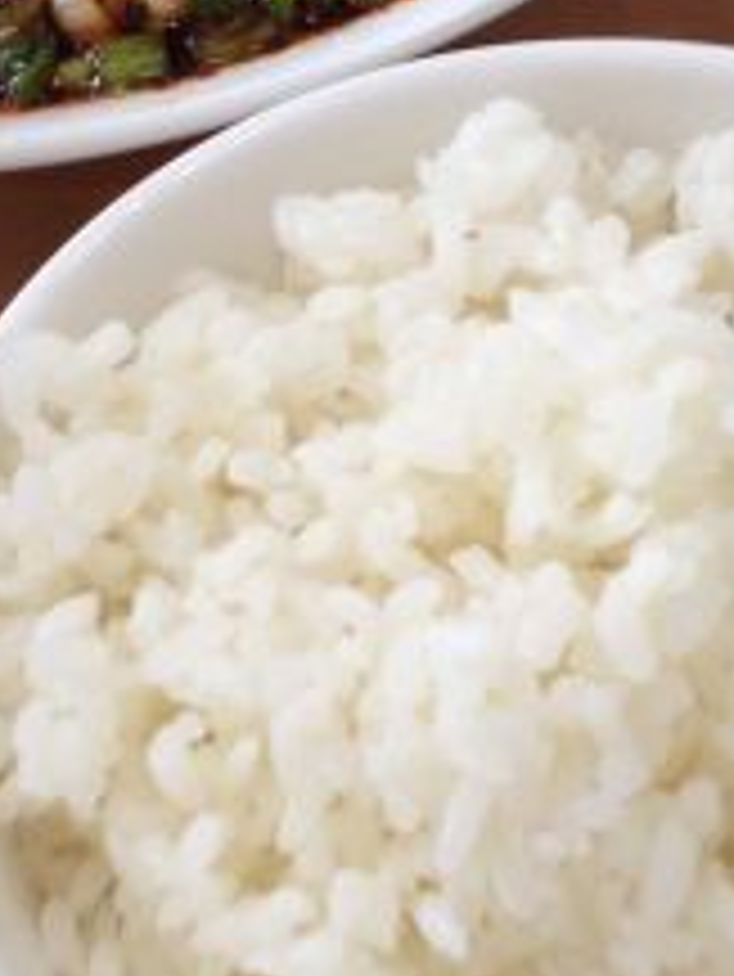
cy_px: 211
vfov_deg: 17.3
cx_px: 299
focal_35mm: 113
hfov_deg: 13.1
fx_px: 3192
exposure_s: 1/20
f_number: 2.4
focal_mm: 4.28
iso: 80
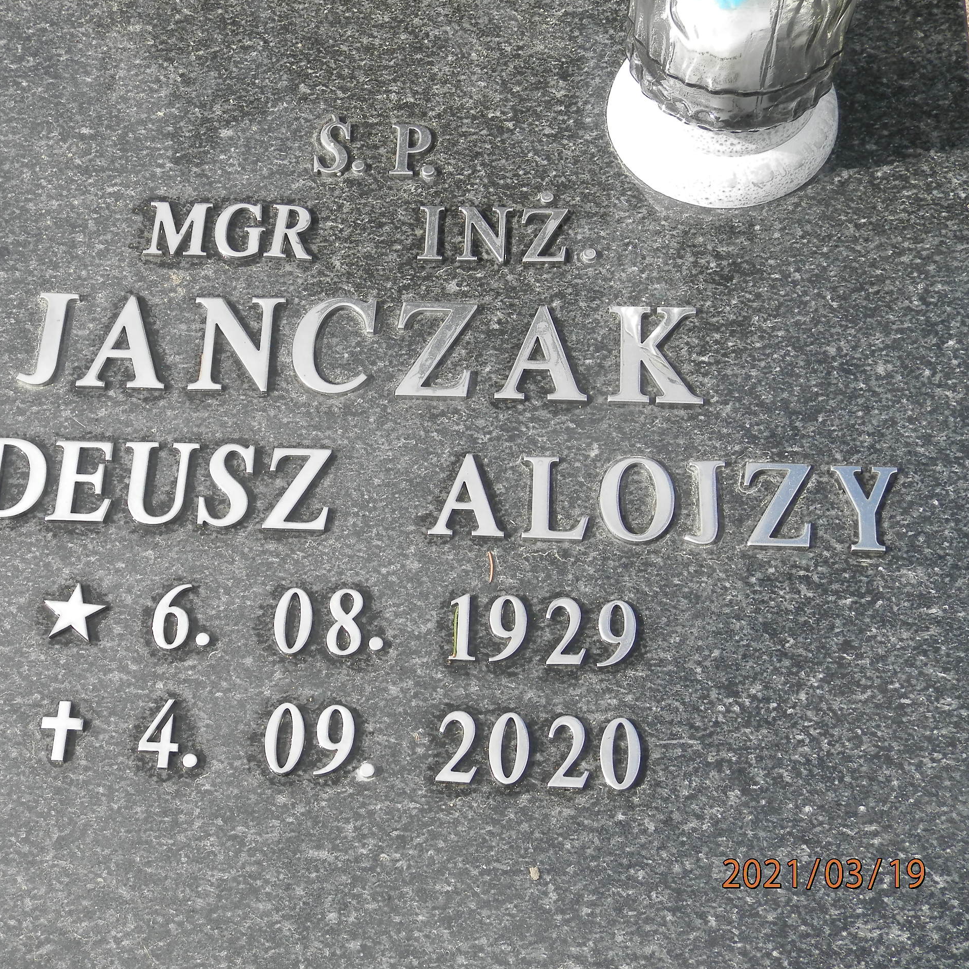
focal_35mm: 55
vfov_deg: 31.1
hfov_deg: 30.9
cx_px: 349
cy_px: 487
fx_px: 1742
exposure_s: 1/500
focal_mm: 8.2
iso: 80
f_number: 3.6
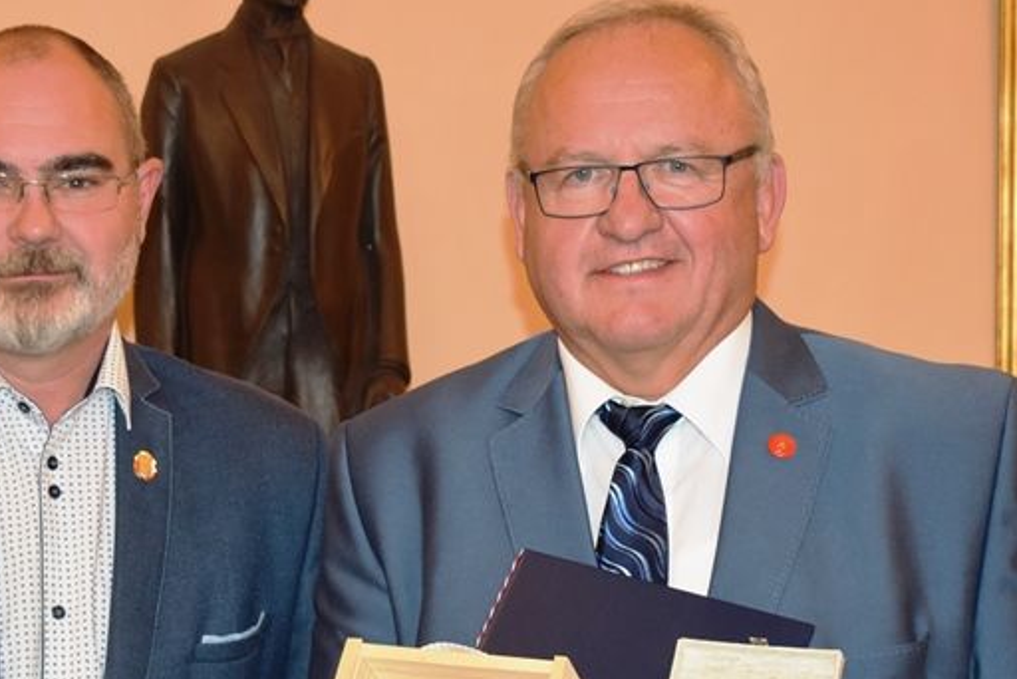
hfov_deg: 19.9
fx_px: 2883
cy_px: 515
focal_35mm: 102
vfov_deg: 13.4
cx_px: 324
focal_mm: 34
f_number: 4.5
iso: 900
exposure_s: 1/60
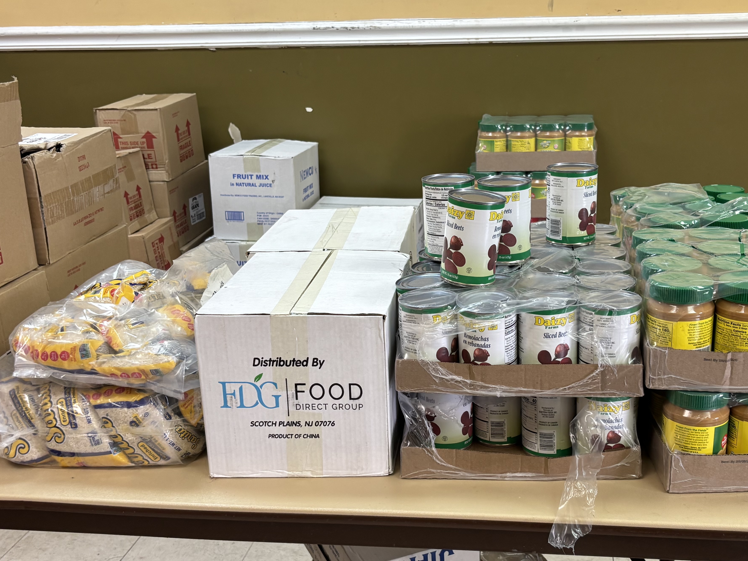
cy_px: 330
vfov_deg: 34.3
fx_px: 908
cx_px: 454
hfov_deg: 44.5
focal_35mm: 42
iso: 100
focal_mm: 5.96
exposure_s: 1/60
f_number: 1.6
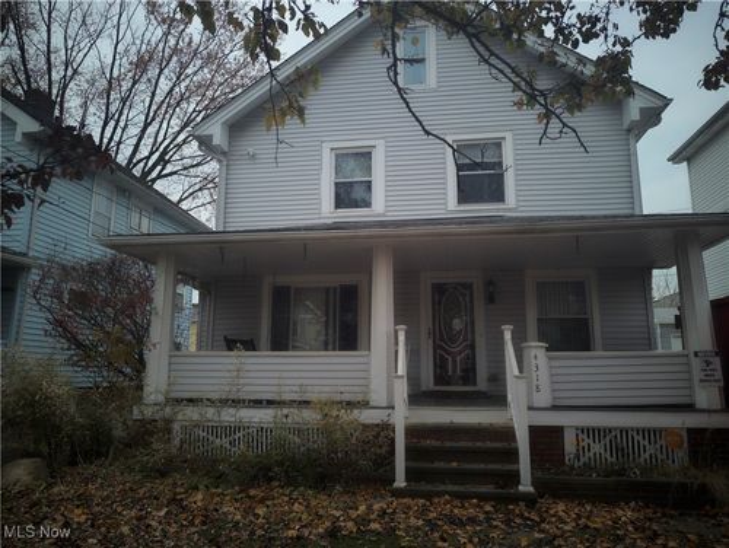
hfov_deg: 71.5
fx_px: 506
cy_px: 274
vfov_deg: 56.9
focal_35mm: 24
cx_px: 364
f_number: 1.9
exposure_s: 1/716
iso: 47
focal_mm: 6.81
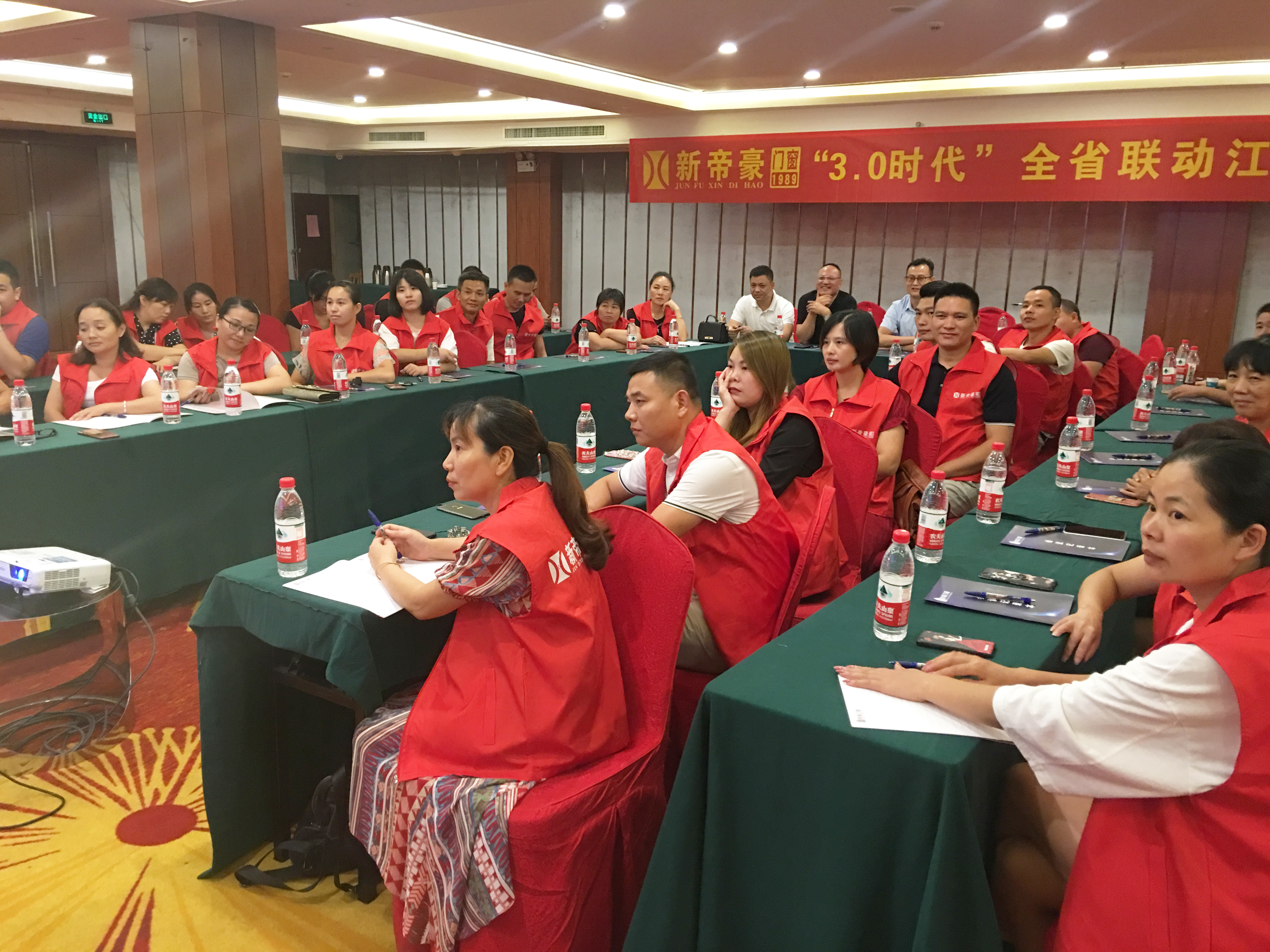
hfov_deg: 61.7
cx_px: 635
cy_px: 476
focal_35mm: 29
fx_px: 1064
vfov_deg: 48.2
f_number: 2.2
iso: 80
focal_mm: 4.15
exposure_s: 1/10
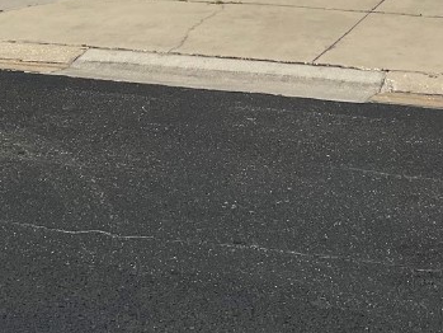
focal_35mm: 85
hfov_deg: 23.0
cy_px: -127
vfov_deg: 16.2
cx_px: 222
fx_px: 1088
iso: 16
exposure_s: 1/5263
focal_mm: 3
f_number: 1.8
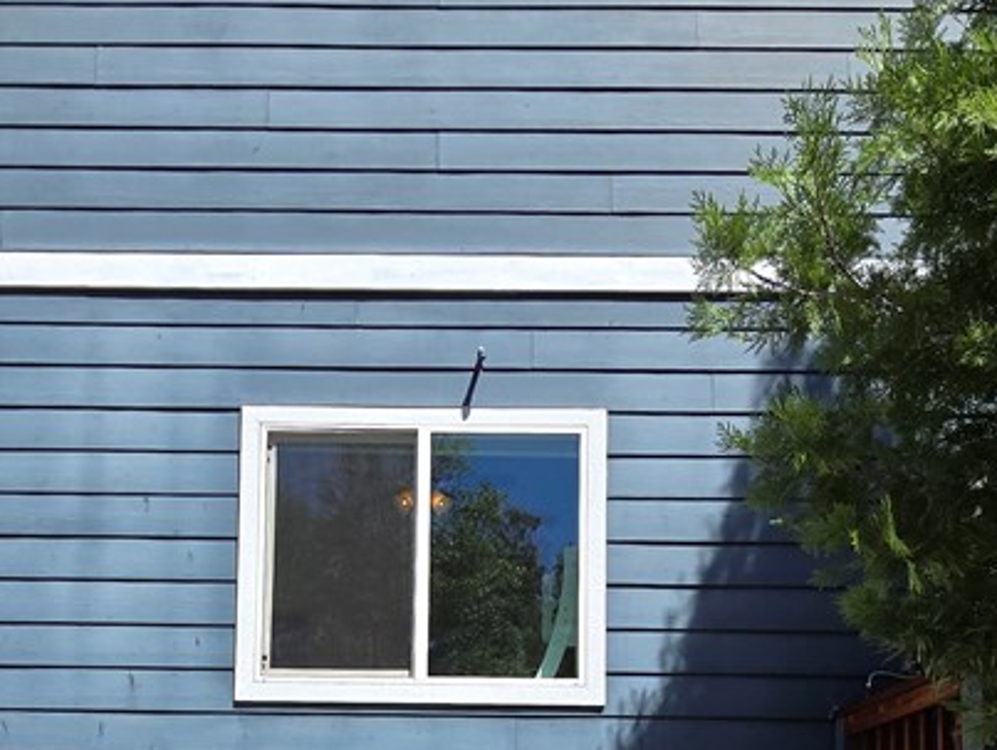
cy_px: 834
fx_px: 951
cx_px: 391
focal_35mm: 33
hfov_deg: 54.8
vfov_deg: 36.2
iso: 50
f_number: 2.2
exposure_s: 1/2378
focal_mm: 2.2
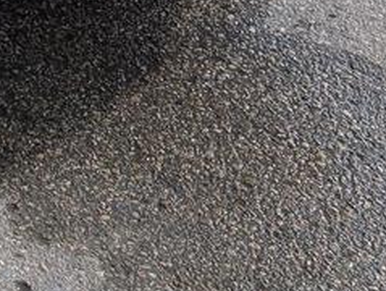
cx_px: -279
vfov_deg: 10.1
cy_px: -411
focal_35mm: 128
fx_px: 1429
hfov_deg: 13.9
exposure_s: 1/2119
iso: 20
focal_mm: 6.9
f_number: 1.68
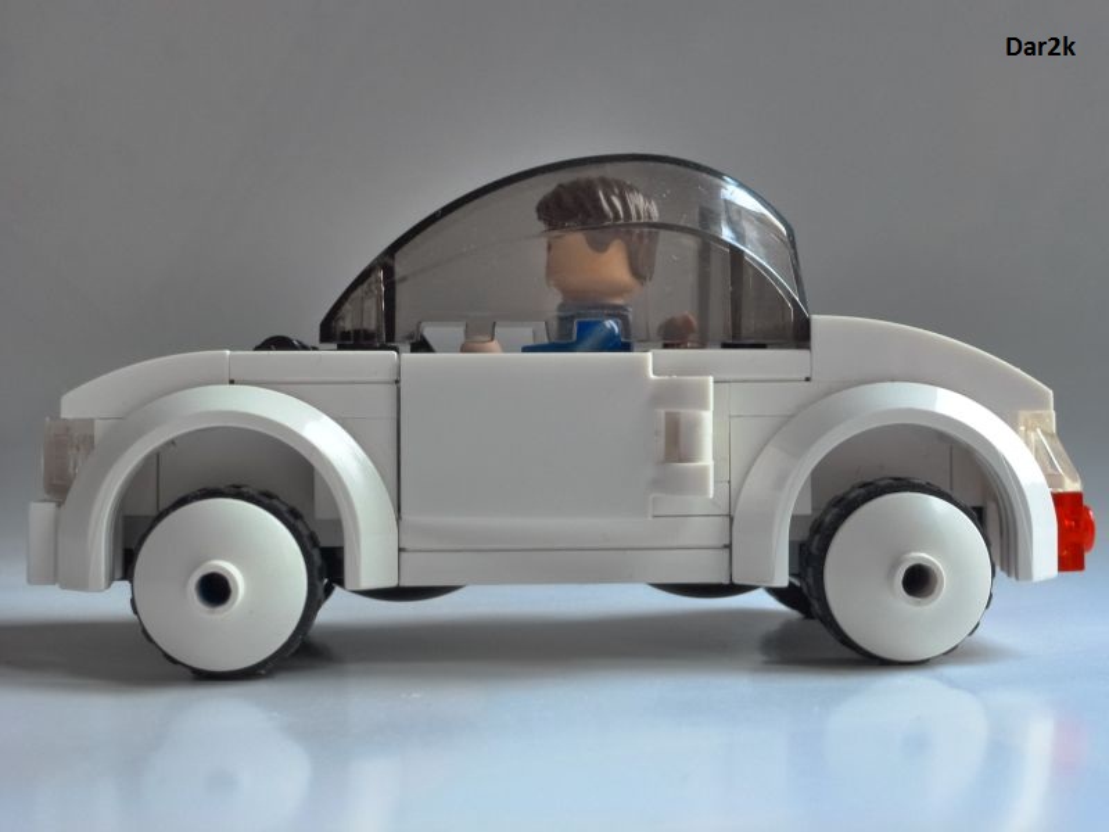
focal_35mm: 52
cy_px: 416
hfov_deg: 36.8
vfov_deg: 28.0
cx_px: 554
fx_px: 1666
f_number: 4.3
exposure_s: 1/4
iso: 400
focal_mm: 9.4
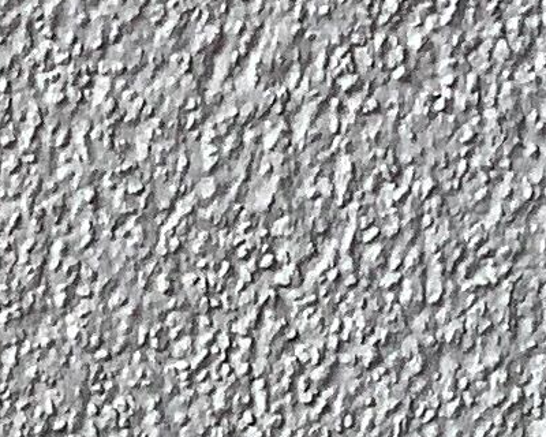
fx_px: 3991
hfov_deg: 7.5
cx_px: -618
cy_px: 1575
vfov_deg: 5.6
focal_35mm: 247
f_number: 2.4
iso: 50
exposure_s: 1/120
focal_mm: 3.3
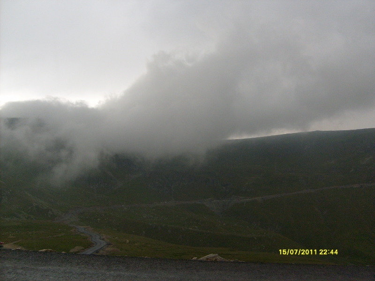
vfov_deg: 40.7
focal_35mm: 35
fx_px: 379
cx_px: 188
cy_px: 140
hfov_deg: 52.6
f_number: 2.8
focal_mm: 5.8
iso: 80
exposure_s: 1/250
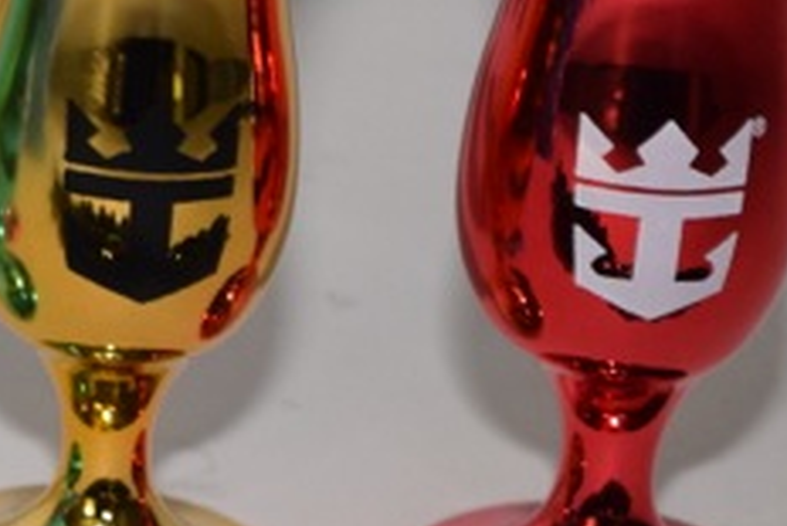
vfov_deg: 3.9
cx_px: -763
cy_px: 314
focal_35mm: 355
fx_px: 7769
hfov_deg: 5.7
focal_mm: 55
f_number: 5.6
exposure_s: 1/60
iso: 800
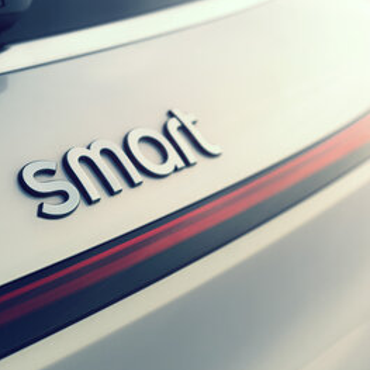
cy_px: 185
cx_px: 100
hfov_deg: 24.1
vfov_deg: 24.3
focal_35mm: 71
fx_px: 859
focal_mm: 55
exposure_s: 1/100
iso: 200
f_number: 4
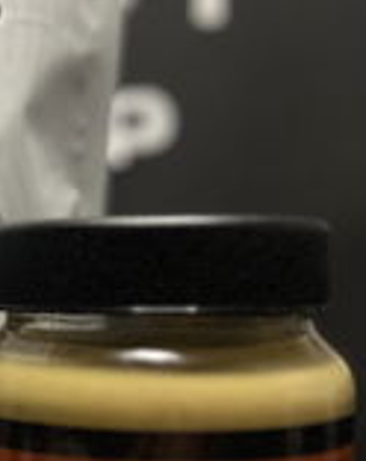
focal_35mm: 87
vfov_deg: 22.0
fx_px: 1183
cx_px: -74
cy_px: 291
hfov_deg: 16.8
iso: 640
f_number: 1.5
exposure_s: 1/40
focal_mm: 5.7
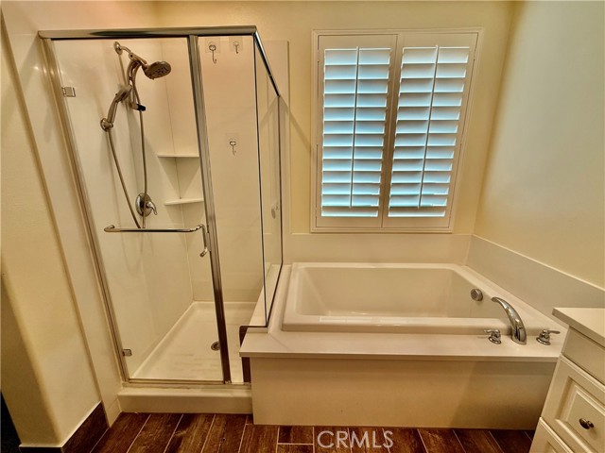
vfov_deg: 85.7
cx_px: 302
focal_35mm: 14
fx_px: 245
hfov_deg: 102.1
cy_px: 226
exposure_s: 1/120
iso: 100
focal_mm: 2.22
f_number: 2.2
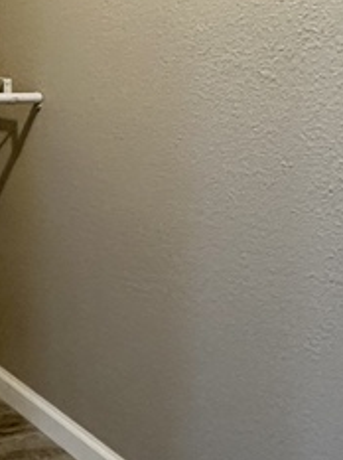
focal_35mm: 65
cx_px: -71
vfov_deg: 28.8
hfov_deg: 21.0
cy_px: 57
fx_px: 861
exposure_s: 1/60
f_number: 2.2
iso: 320
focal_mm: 2.22
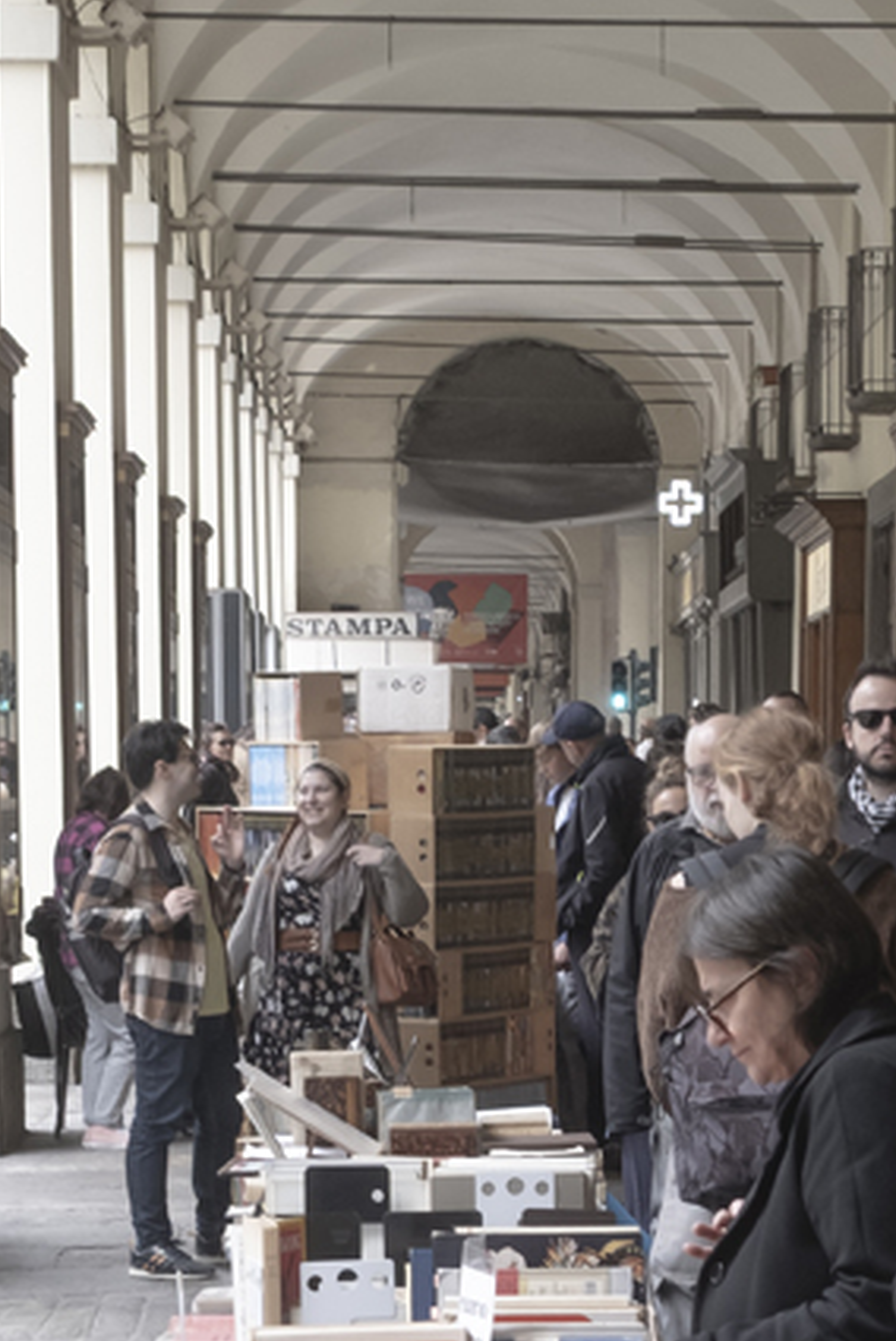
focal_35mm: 110
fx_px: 4100
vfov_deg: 17.7
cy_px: 1597
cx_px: 823
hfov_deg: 12.4
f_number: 5.6
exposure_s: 1/125
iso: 640
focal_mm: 26
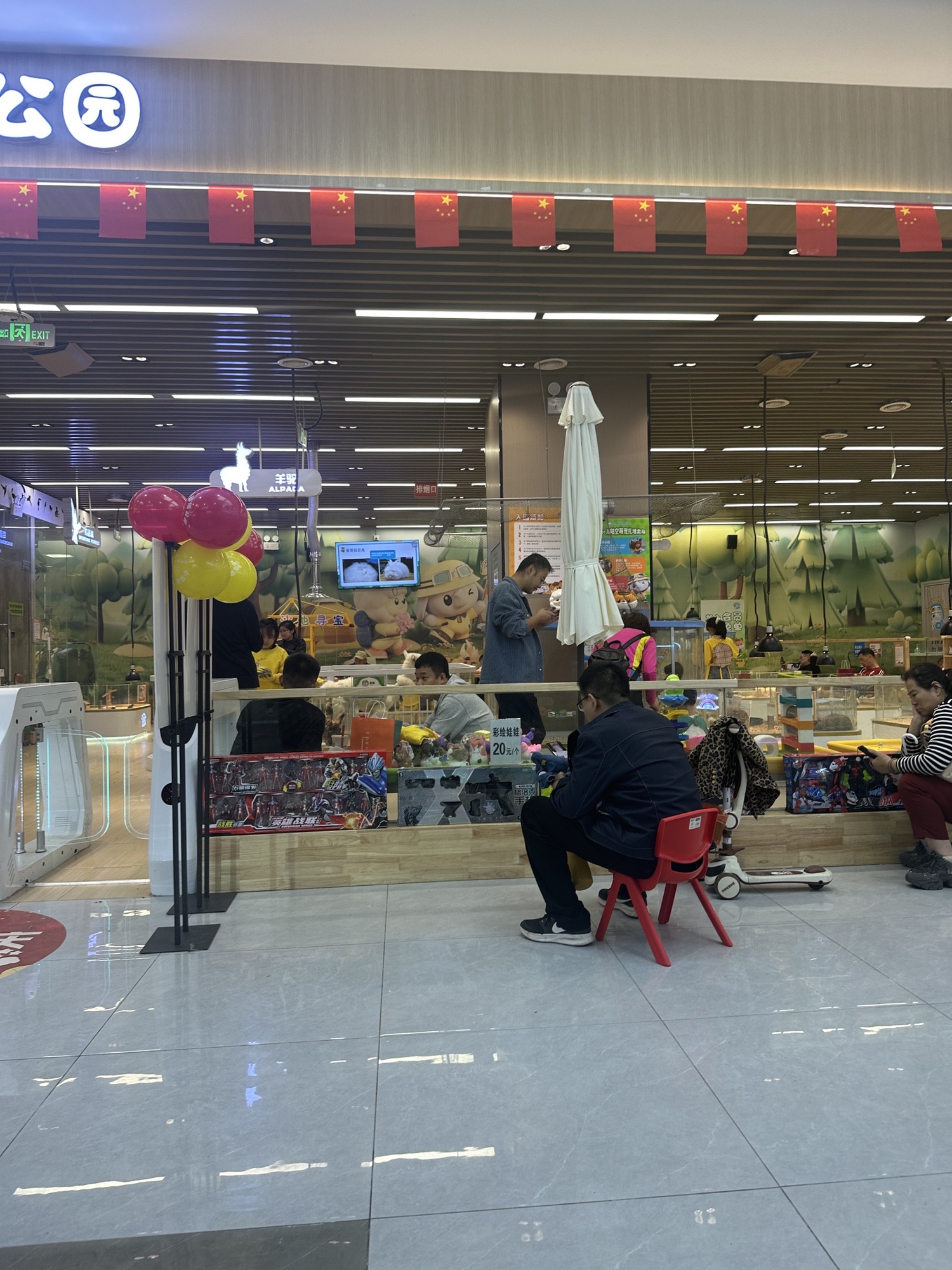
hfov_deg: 56.8
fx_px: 880
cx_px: 476
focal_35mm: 24
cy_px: 635
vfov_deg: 71.6
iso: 64
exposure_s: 1/100
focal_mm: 6.86
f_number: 1.78
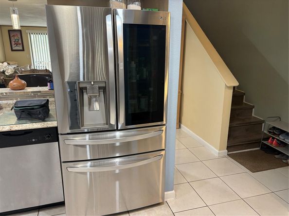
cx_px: 144
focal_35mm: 26
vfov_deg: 53.0
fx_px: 217
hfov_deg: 67.3
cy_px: 108
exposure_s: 1/60
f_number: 1.6
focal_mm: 5.96
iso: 200
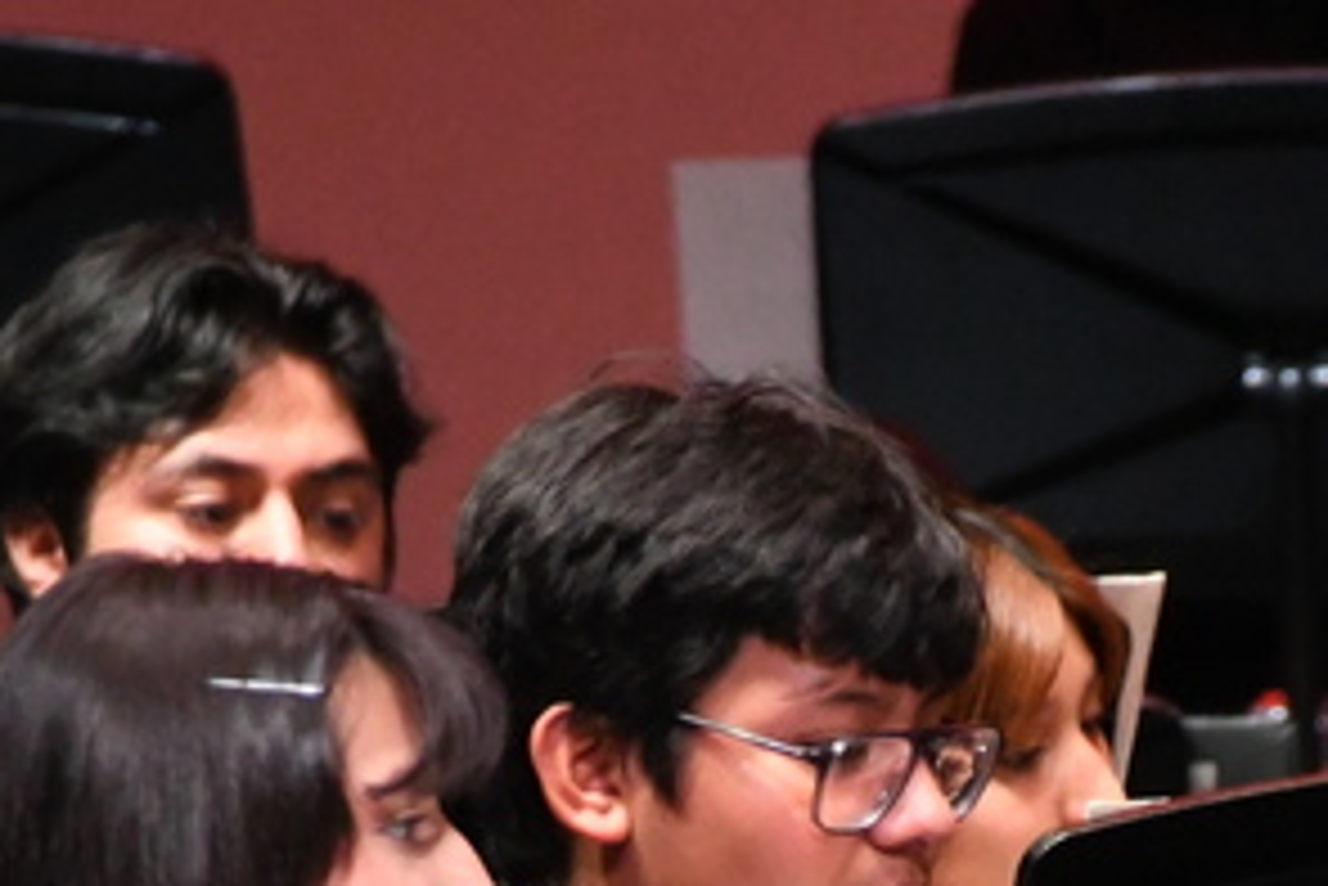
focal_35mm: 1560
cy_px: 1464
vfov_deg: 0.9
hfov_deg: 1.3
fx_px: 57572
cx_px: 1148
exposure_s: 1/200
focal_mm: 300
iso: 8000
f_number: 6.3
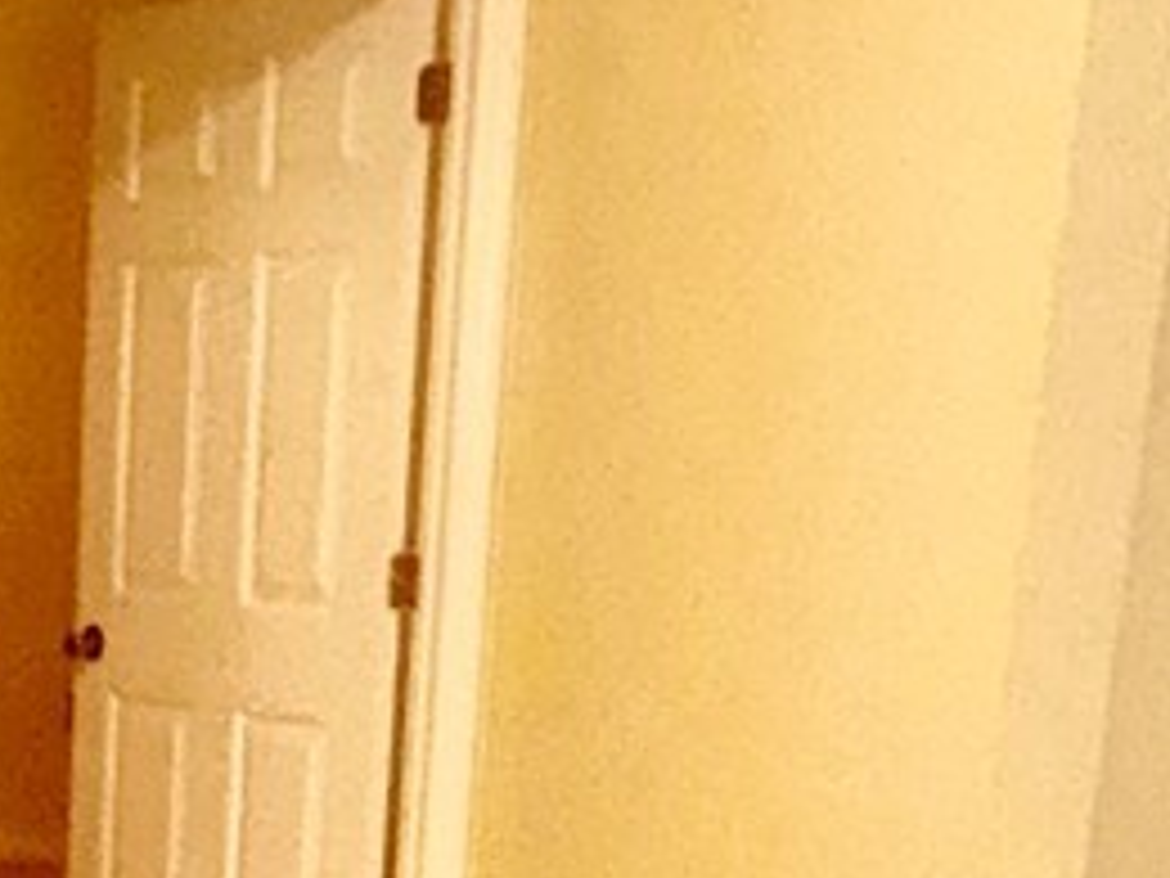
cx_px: -720
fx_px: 2907
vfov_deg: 16.2
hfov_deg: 19.1
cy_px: 1148
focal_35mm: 86
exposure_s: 1/60
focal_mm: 2.22
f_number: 2.2
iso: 160
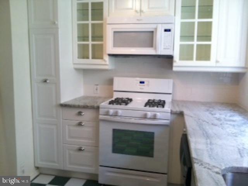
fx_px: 251
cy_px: 93
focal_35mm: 35
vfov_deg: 40.7
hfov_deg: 52.6
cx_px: 124
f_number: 2.8
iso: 80
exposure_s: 1/33
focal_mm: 3.85
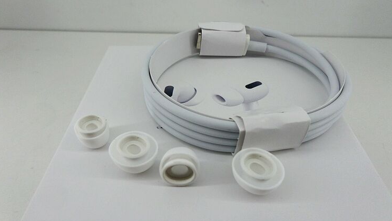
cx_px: 197
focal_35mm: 27
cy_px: 118
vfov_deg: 42.9
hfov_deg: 69.8
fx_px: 281
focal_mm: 4.3
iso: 80
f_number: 3.1
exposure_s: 1/350
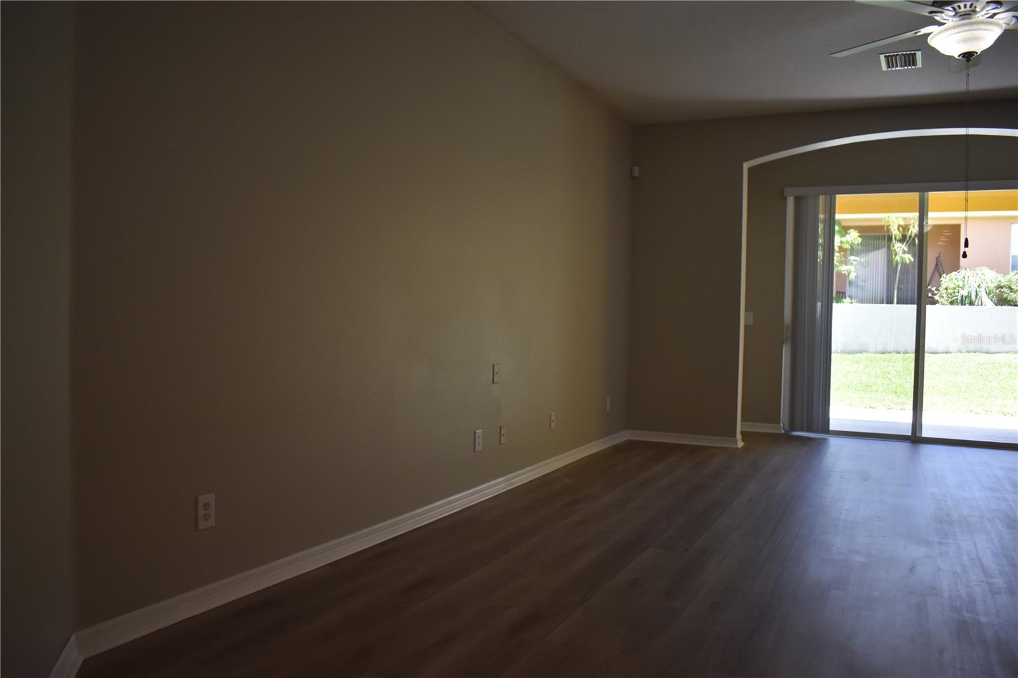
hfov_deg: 67.4
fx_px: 763
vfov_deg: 47.9
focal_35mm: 27
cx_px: 509
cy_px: 339
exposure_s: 1/250
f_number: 3.5
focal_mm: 18
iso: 500
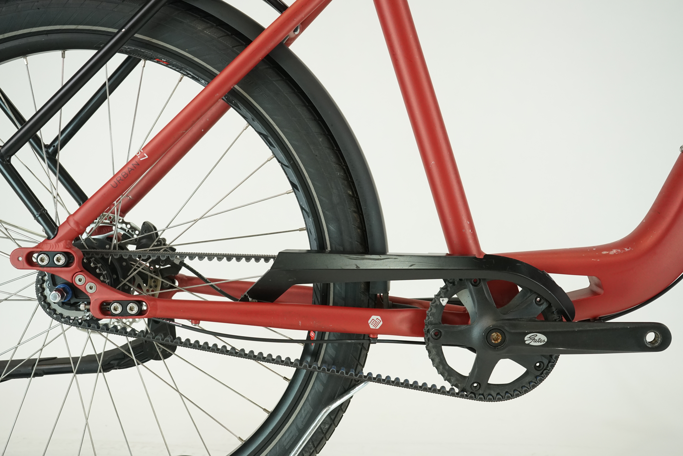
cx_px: 342
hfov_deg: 47.4
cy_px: 228
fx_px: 778
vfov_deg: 32.6
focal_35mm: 41
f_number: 6.3
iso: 1600
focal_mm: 41
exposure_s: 1/200
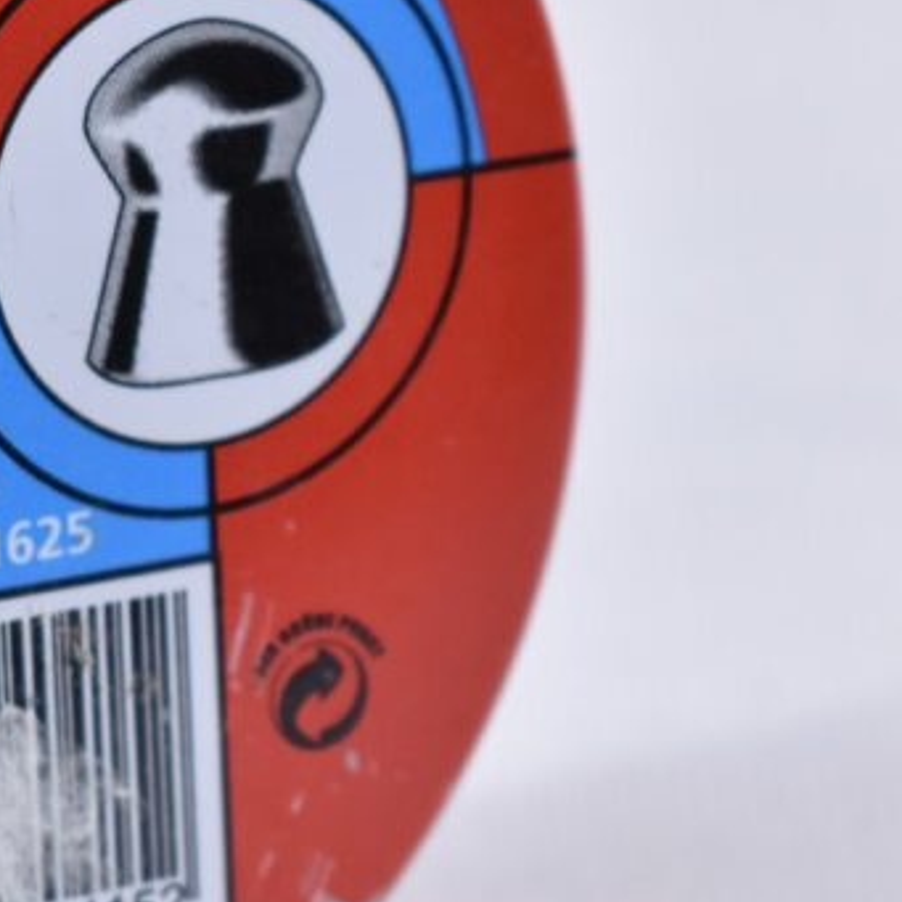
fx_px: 7267
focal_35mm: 246
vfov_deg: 7.1
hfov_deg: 7.0
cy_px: 402
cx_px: -238
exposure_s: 1/50
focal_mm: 55
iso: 640
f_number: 5.6
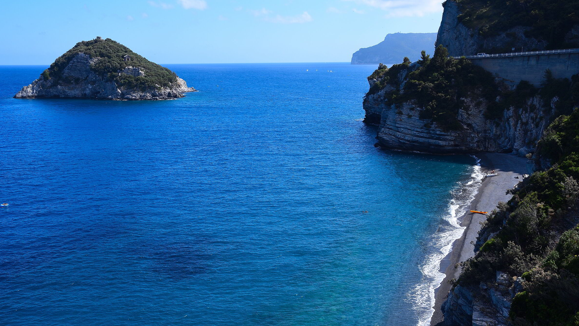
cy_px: 150
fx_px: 583
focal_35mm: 38
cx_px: 289
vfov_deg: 31.2
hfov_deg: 52.8
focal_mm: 24
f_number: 13
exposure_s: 1/125
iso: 100
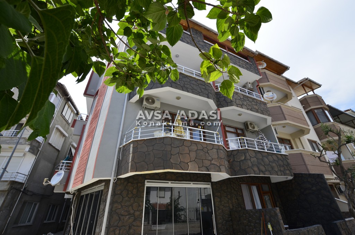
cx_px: 178
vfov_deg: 77.1
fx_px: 148
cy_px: 118
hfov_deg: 100.5
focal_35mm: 15
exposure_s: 1/250
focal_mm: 10
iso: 280
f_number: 9.5
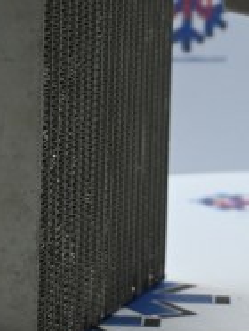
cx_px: 57
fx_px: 1512
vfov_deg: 12.5
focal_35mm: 158
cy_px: 84
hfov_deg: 9.4
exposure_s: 1/125
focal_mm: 34
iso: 1250
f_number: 5
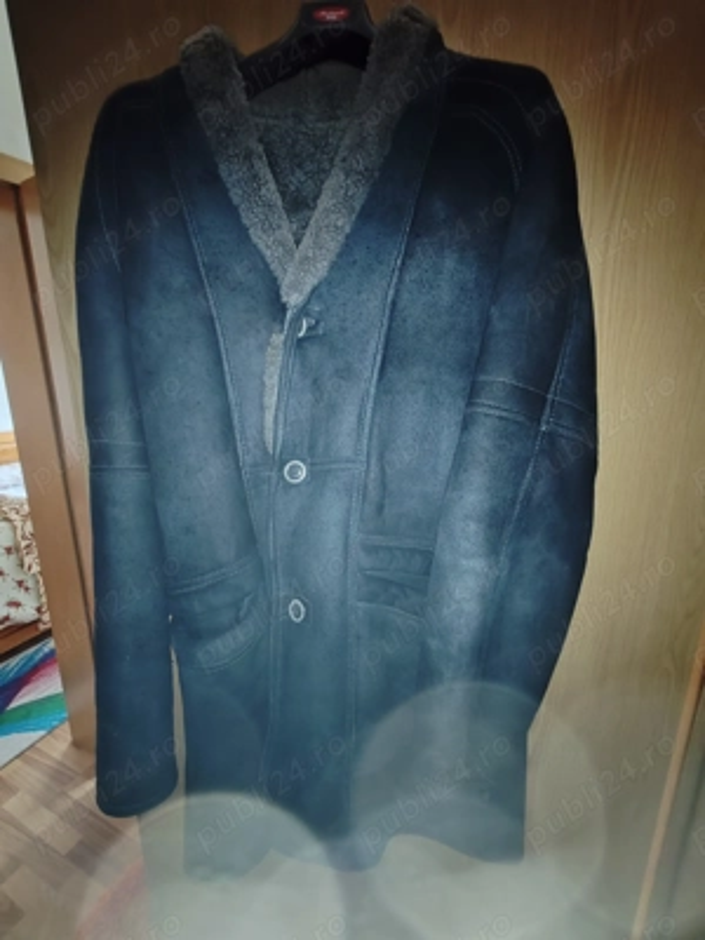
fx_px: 434
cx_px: 352
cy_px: 470
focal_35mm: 16
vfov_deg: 94.5
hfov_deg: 78.1
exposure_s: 1/20
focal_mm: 1.96
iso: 2000
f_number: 2.2
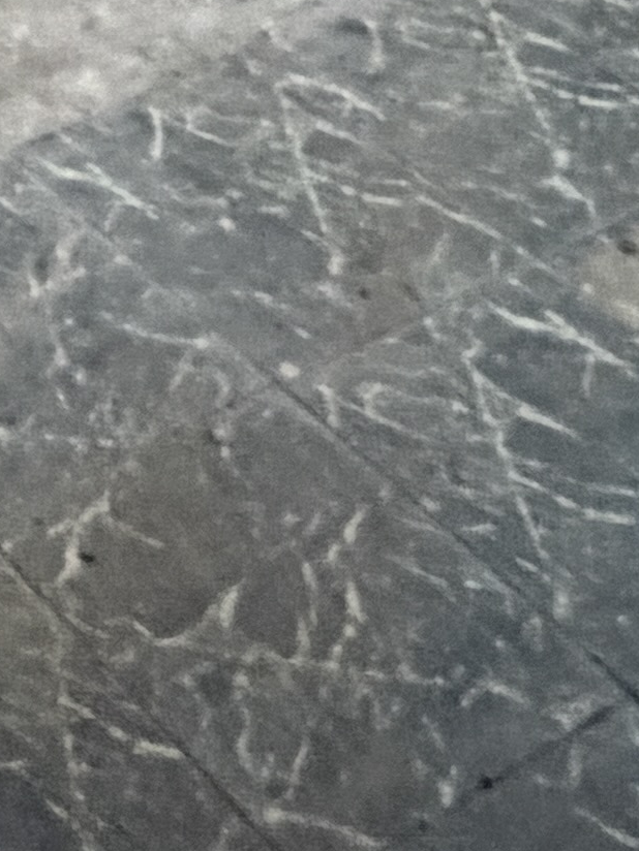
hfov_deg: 12.9
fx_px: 2387
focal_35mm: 97
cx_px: -699
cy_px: -1008
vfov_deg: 15.0
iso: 1250
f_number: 2.2
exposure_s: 1/41
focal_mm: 2.22
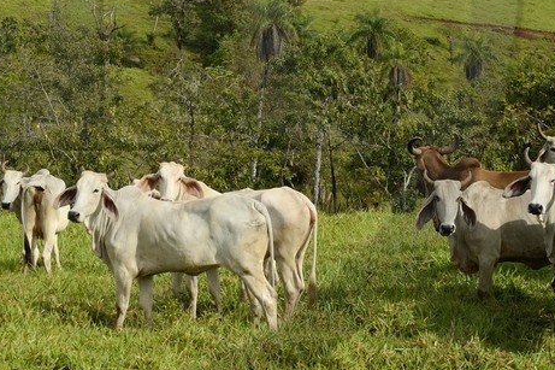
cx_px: 23
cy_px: -45
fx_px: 1818
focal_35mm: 118
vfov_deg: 11.4
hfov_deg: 17.0
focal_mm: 34
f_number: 13
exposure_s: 1/320
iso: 200
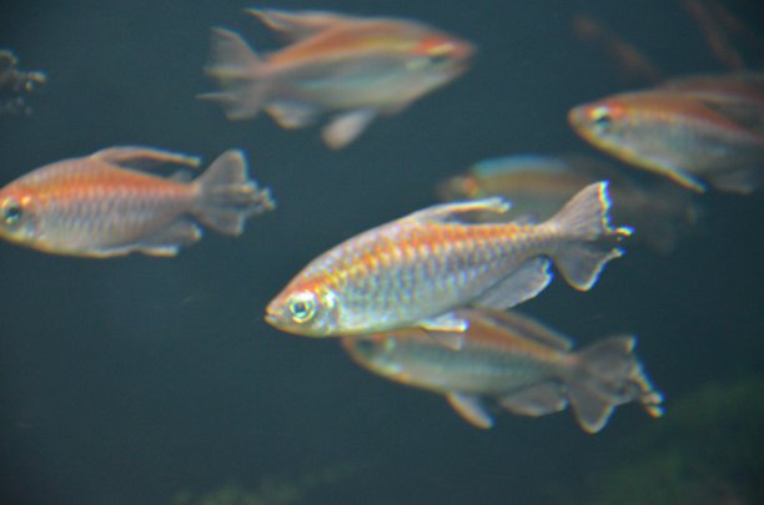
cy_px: 252
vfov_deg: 8.7
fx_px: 3335
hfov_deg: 13.1
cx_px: 382
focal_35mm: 158
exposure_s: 1/25
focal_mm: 105
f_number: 5.6
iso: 2500
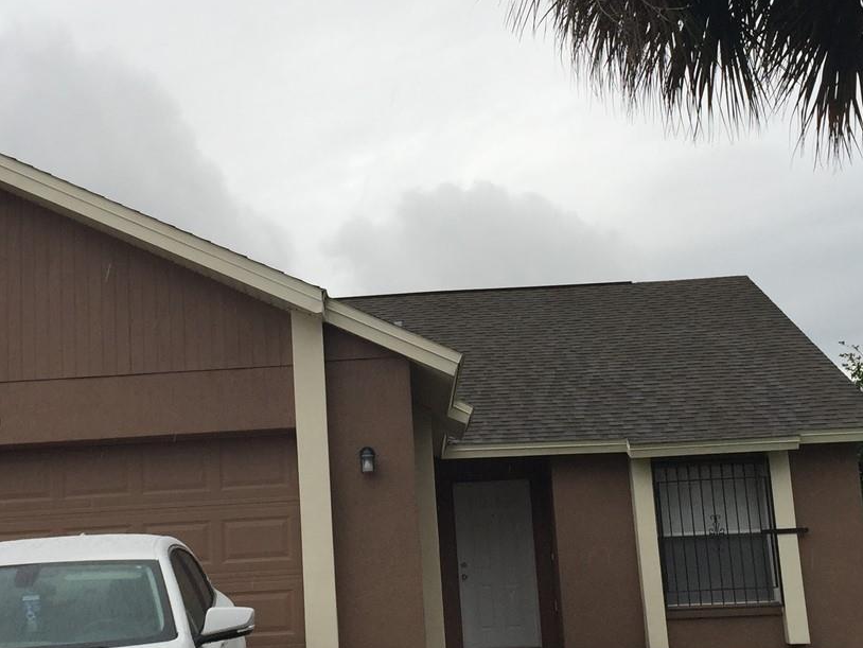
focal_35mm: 57
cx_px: 355
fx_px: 1421
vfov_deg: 25.7
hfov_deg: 33.7
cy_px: 311
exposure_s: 1/388
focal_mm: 4.15
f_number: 2.2
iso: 32
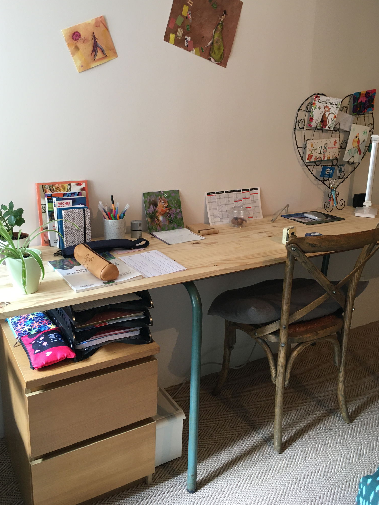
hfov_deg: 45.5
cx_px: 185
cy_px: 241
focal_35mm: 31
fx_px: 452
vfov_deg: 58.3
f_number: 2.2
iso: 125
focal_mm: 4.15
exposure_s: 1/33
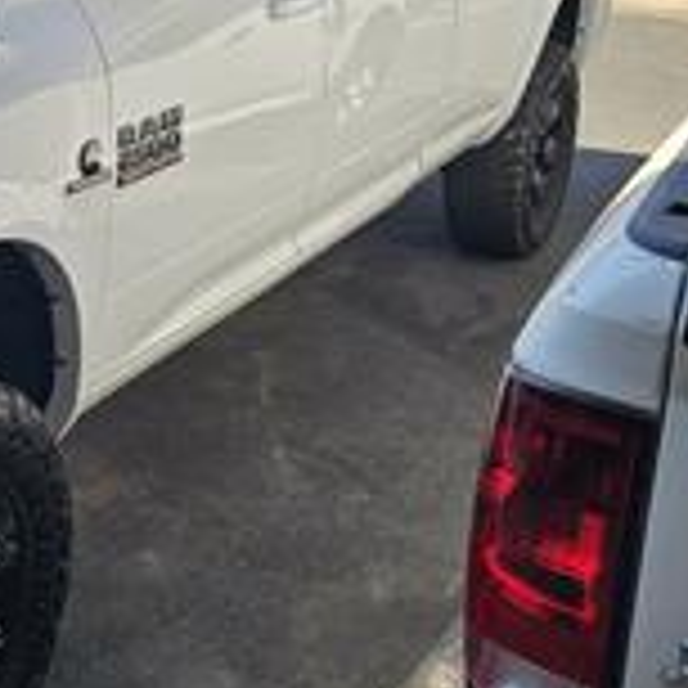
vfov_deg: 25.5
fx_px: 1507
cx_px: -45
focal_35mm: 67
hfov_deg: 24.2
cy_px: 193
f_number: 1.7
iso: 10
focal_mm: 6.3
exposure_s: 1/338
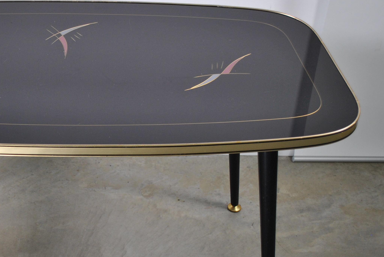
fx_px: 726
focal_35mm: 68
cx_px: 66
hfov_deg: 28.8
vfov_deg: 20.0
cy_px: 163
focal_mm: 24
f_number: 4
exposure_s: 1/60
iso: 200
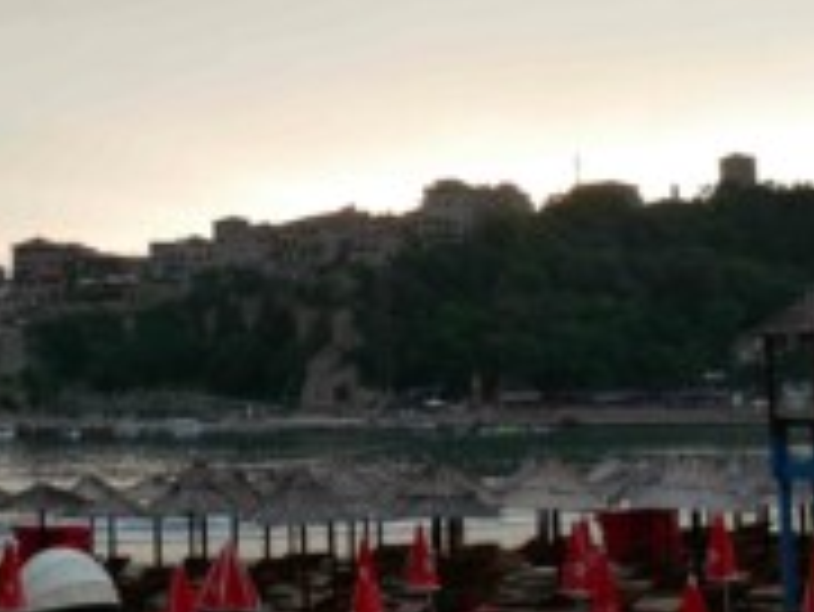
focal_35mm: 75
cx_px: 103
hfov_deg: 25.3
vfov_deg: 19.7
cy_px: 306
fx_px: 1765
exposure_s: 1/200
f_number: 5.6
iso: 200
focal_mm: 17
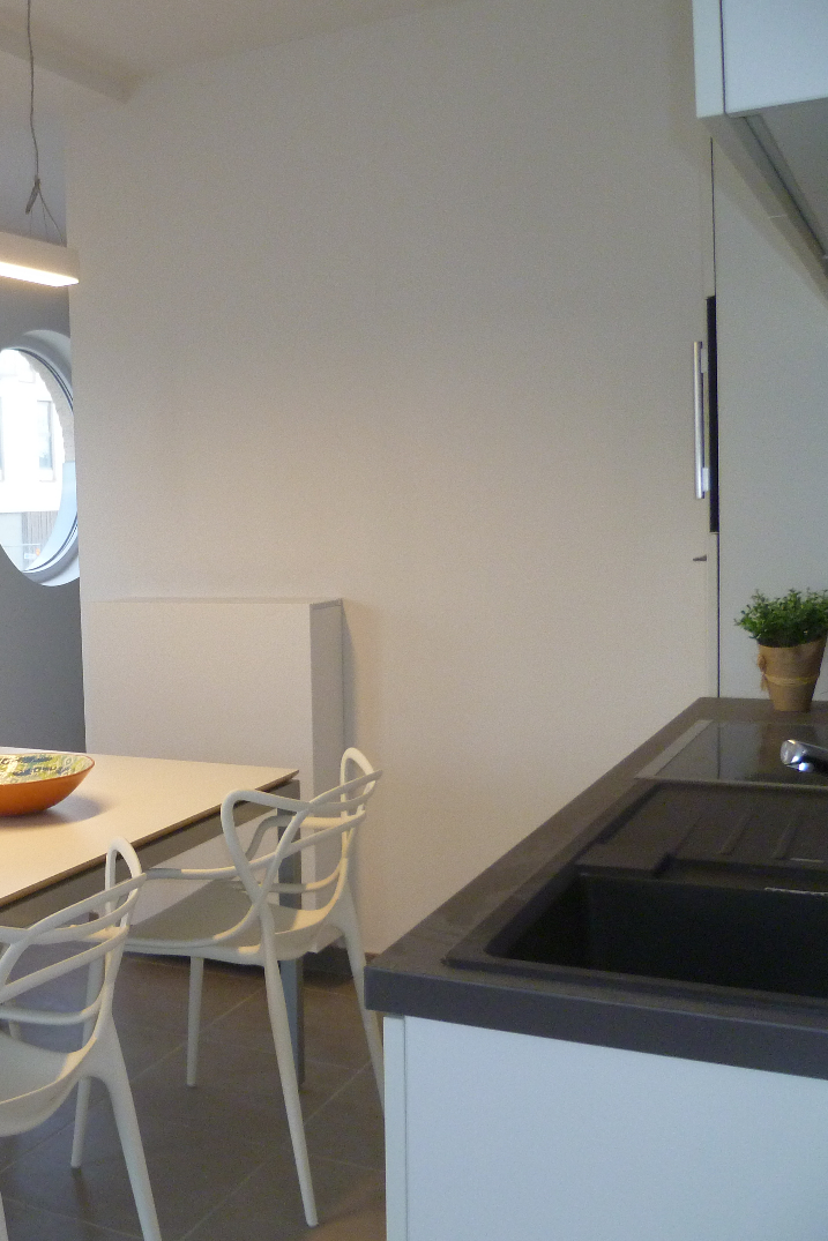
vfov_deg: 49.5
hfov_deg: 32.5
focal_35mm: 39
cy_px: 621
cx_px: 83
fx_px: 1345
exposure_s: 1/80
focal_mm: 5
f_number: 2.8
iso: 200
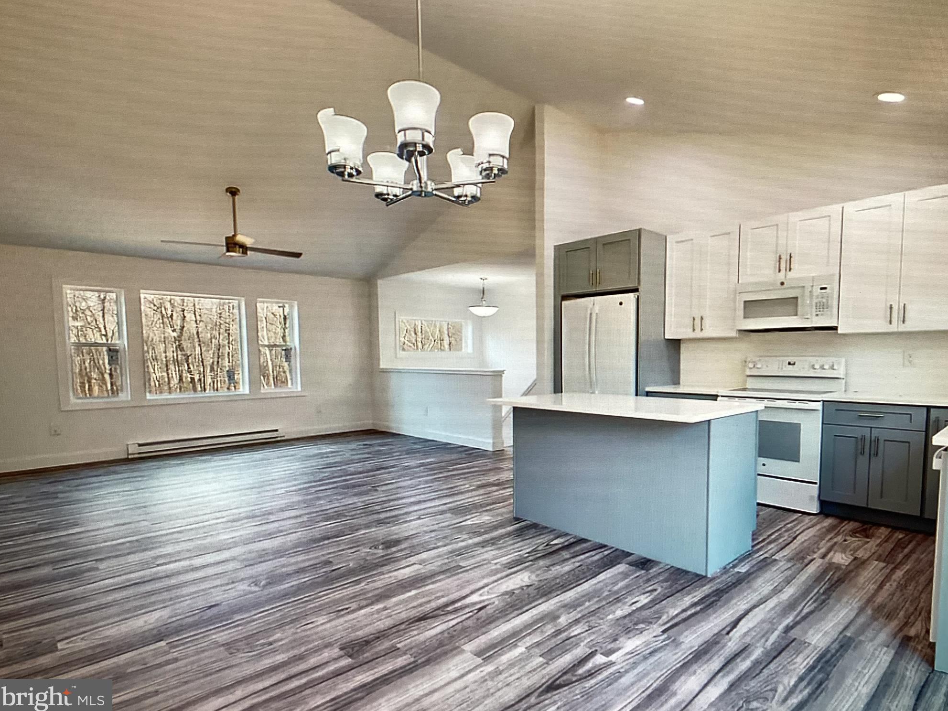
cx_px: 482
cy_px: 351
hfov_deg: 56.8
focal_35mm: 32
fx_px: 876
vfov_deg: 44.2
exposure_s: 1/60
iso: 80
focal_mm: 3.3
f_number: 2.4
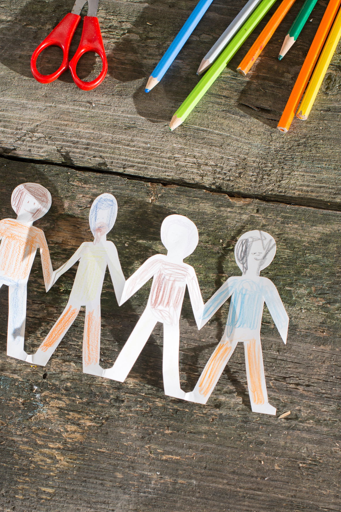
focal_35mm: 68
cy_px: 347
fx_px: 966
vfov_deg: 29.4
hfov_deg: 20.0
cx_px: 145
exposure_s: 1/160
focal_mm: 50
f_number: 5
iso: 200
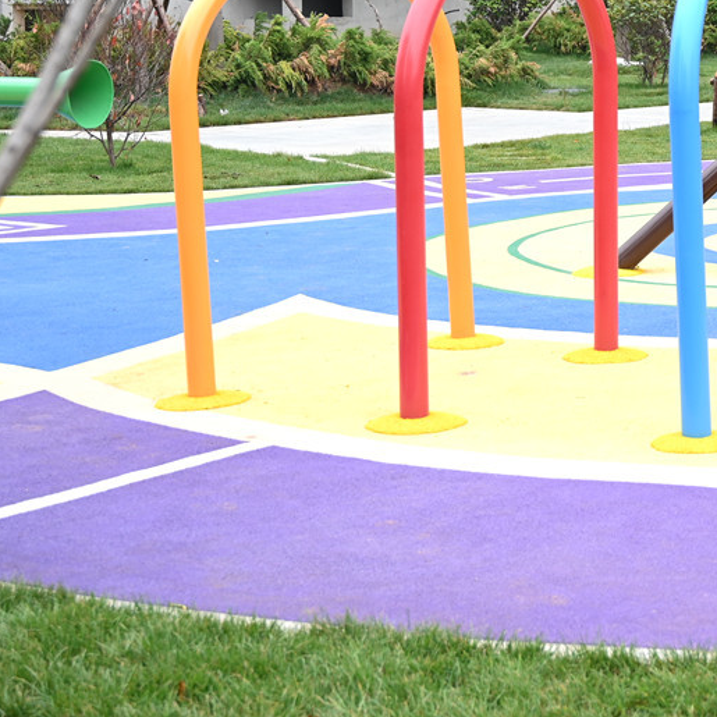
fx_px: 2203
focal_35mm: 94
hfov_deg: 17.5
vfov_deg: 18.1
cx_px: 906
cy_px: 32
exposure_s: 1/100
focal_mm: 38
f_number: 4
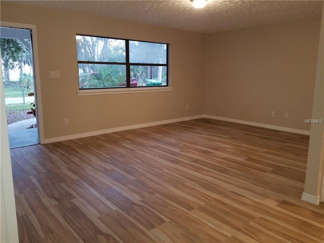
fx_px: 243
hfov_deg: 67.3
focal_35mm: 26
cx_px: 162
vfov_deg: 53.1
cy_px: 122
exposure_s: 1/24
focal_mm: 4.25
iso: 125
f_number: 1.7
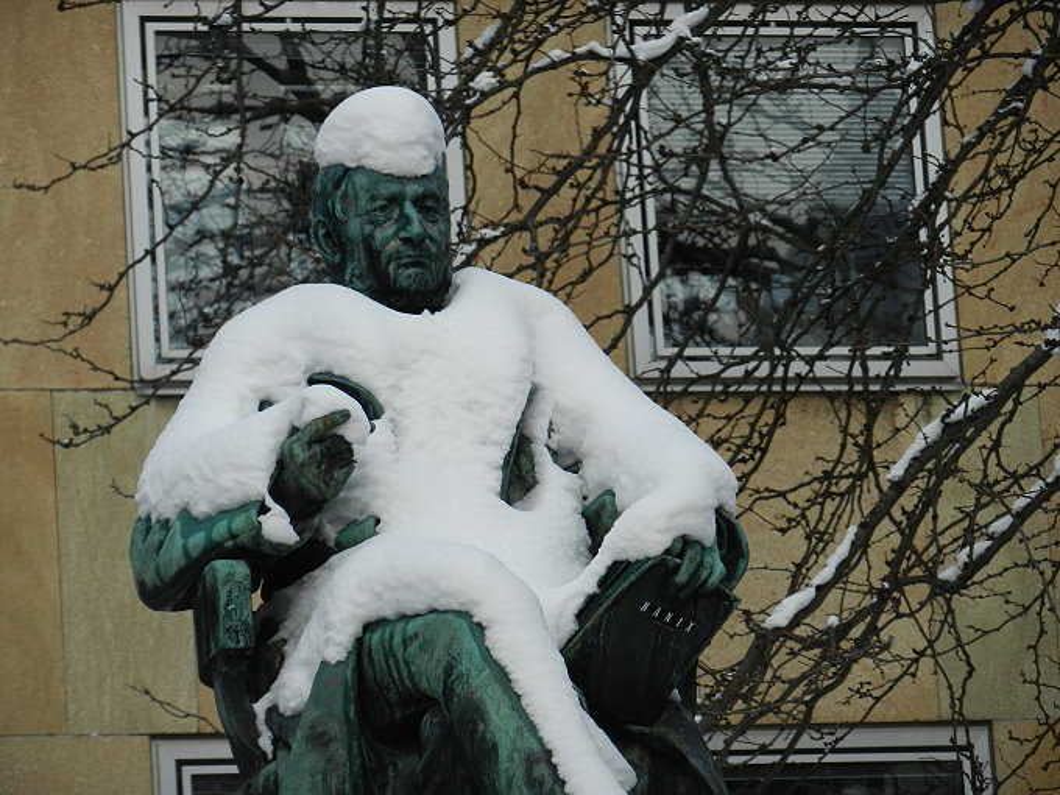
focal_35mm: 217
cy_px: 398
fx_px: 6645
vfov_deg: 6.8
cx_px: 530
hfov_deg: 9.1
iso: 160
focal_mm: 39.1
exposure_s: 1/800
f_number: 5.3
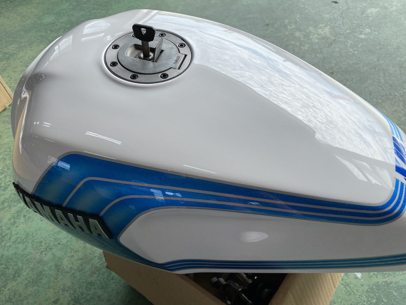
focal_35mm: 26
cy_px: 152
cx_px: 203
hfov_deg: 67.3
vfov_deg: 53.1
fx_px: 305
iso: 32
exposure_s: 1/1072
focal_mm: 4.25
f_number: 1.8
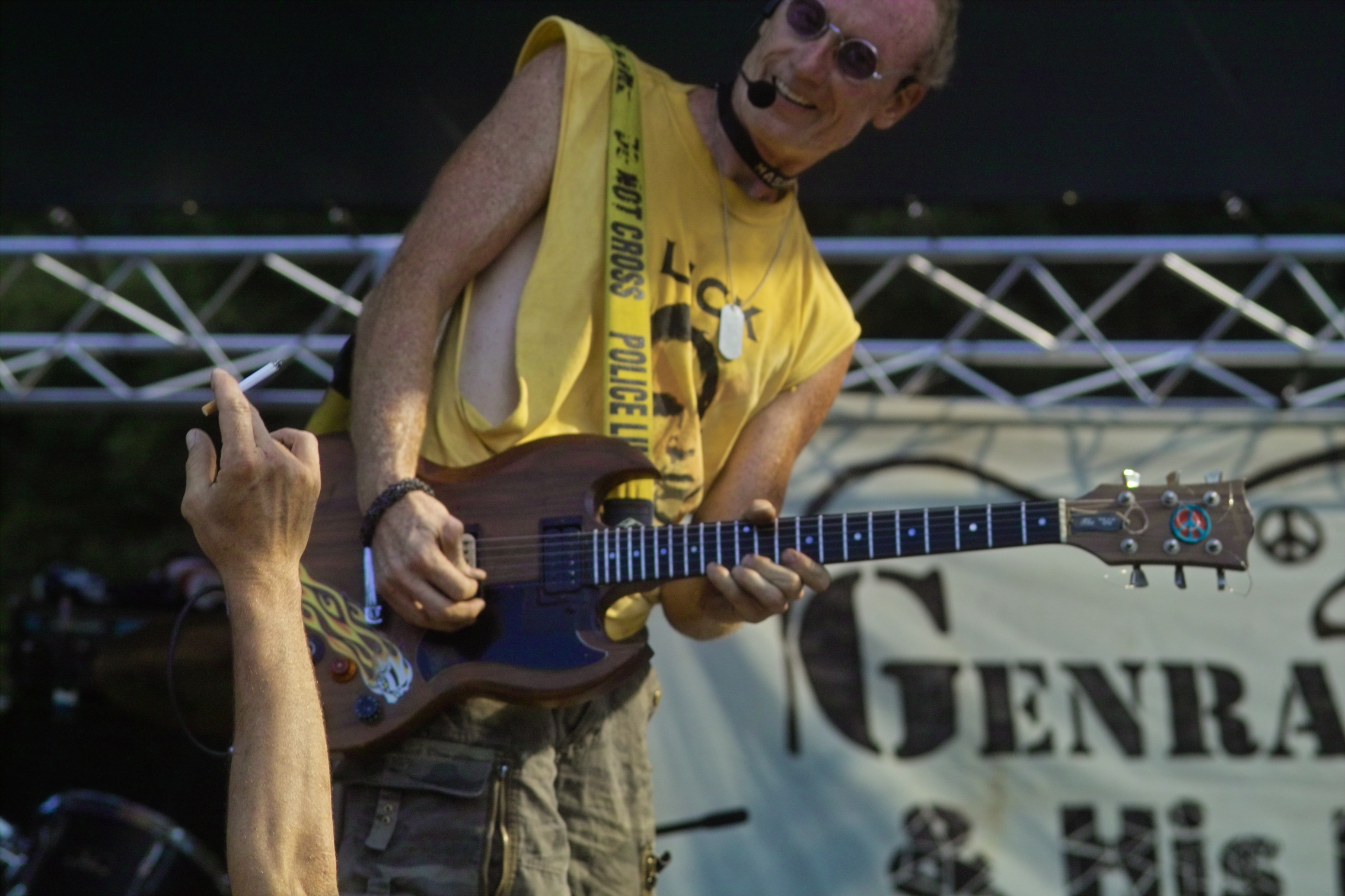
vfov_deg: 7.7
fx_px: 6687
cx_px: 672
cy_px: 448
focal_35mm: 179
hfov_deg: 11.5
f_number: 5.6
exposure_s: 1/350
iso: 200
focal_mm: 105
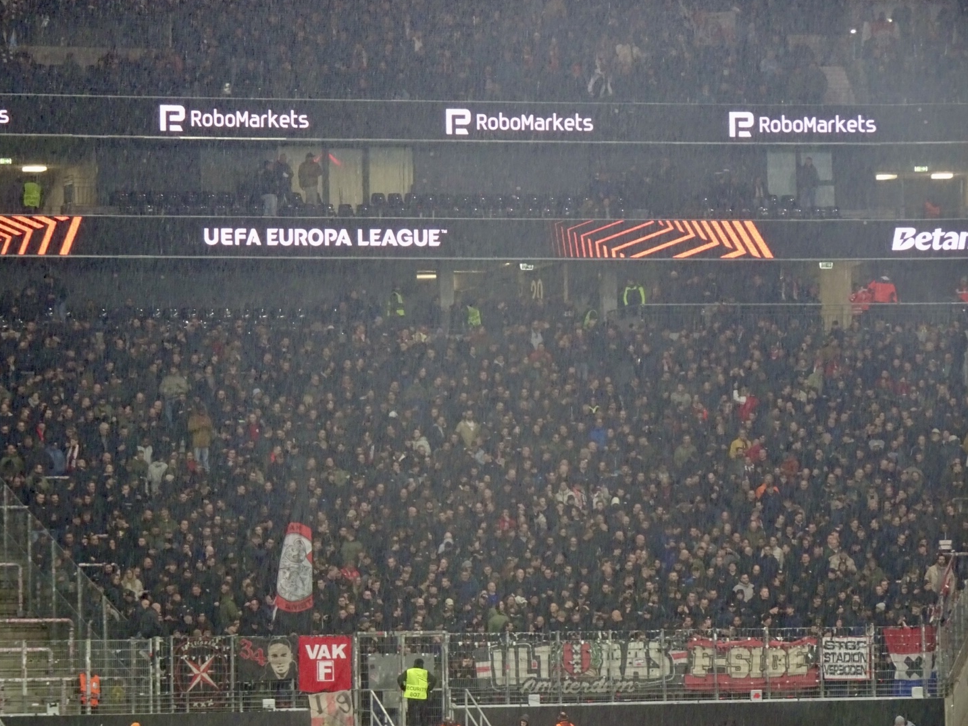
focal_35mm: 201
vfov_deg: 7.4
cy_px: 362
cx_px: 482
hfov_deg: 9.8
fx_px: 5621
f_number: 6.3
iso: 800
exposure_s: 1/80
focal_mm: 34.17
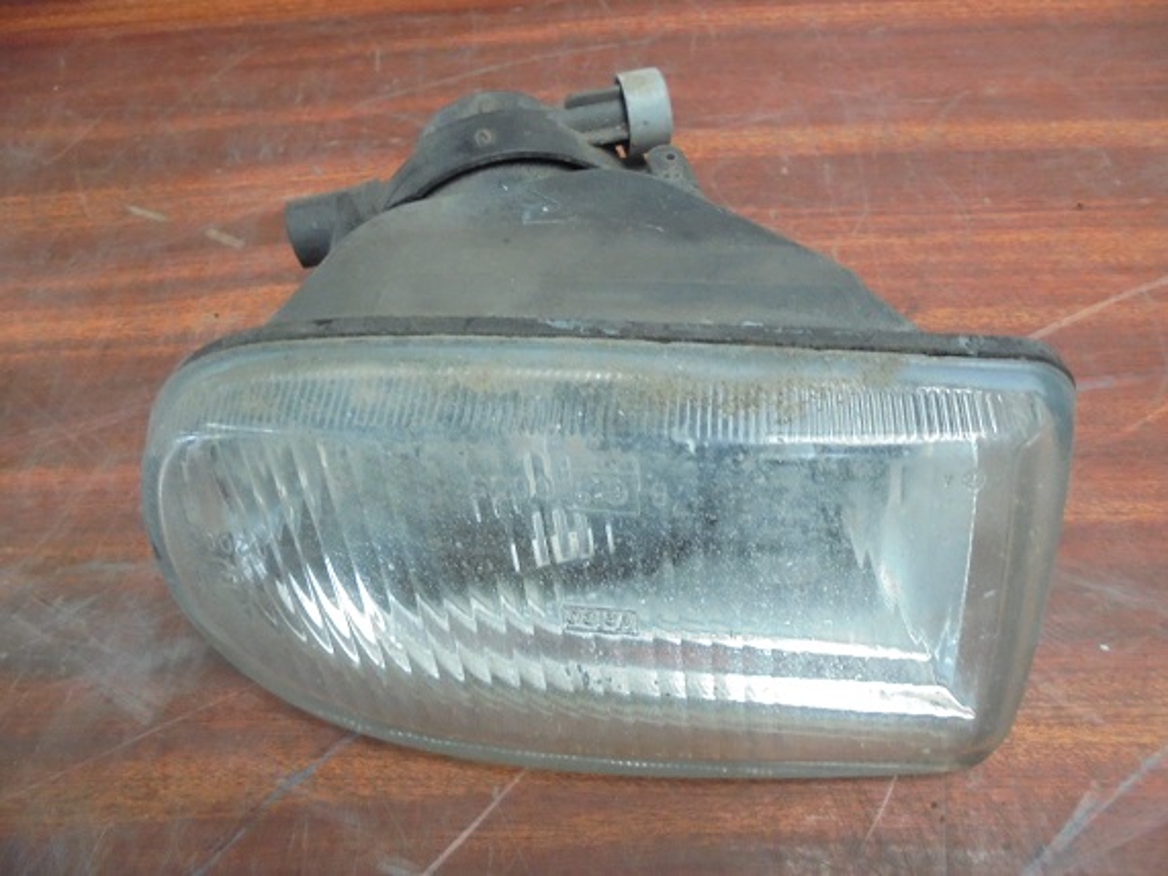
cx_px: 584
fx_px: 877
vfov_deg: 53.0
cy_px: 438
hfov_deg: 67.3
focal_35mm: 26
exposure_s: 1/15
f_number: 3.5
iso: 400
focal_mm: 4.6
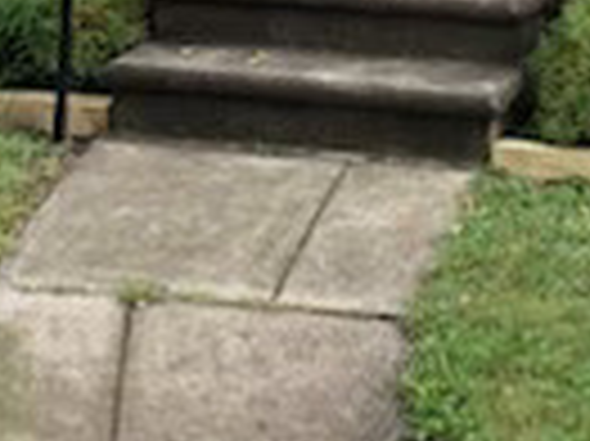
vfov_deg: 10.5
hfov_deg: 15.5
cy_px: -490
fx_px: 2163
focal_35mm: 127
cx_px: 396
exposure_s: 1/510
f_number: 1.8
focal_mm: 4.25
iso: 25
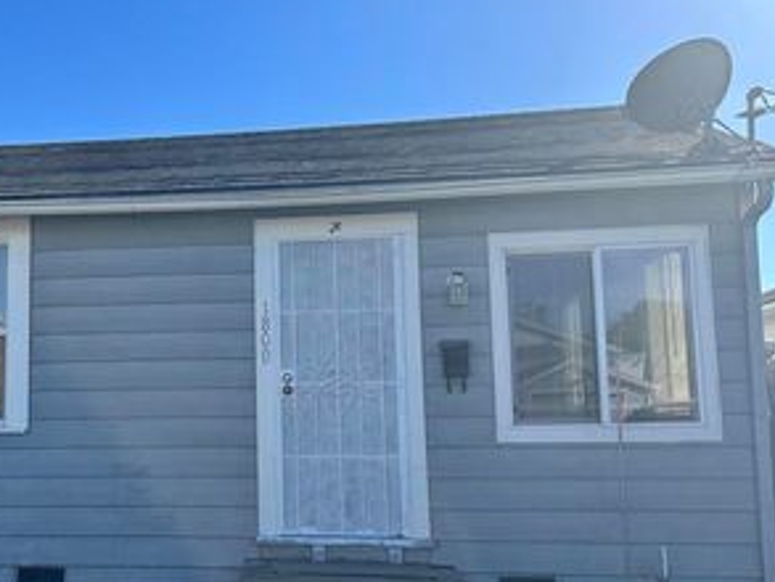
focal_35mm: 41
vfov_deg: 35.1
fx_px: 918
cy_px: 340
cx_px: 198
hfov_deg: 44.3
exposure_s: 1/2967
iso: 80
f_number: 1.78
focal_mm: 6.86
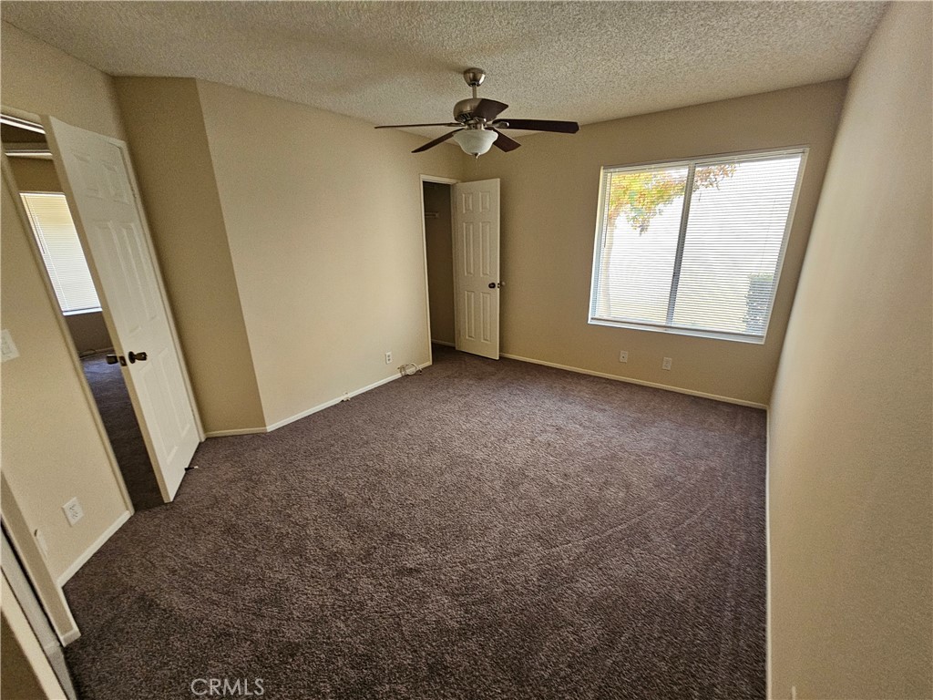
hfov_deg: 106.2
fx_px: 350
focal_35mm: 13
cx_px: 466
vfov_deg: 89.9
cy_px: 350
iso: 320
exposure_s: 1/40
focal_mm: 2.2
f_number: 2.2
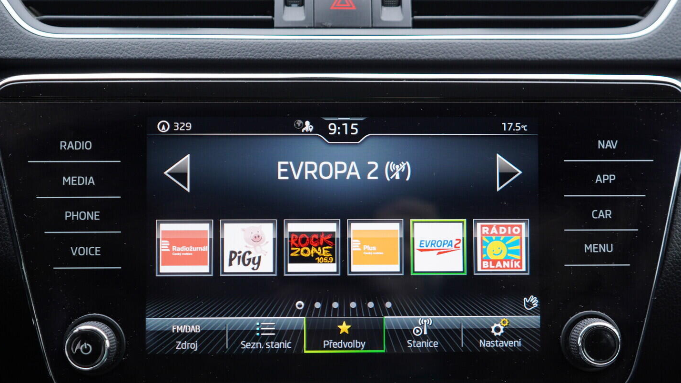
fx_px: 686
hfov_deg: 52.8
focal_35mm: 38
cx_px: 340
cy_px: 225
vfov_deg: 31.1
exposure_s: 1/40
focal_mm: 24
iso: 160
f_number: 2.8
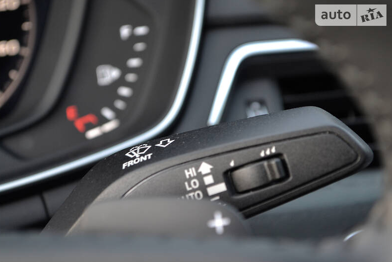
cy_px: 131
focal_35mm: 84
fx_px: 909
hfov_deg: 24.3
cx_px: 196
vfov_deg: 16.4
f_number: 5.6
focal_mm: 55
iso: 1000
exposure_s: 1/15
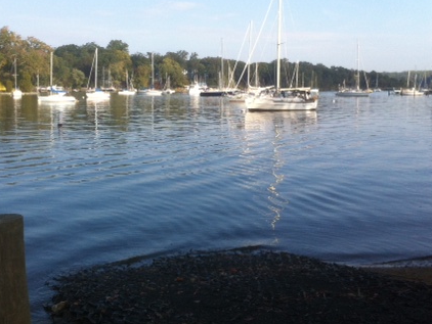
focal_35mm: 53
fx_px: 662
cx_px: 177
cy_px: 133
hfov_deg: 36.0
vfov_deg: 27.5
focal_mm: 3.85
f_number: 2.8
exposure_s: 1/838
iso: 80
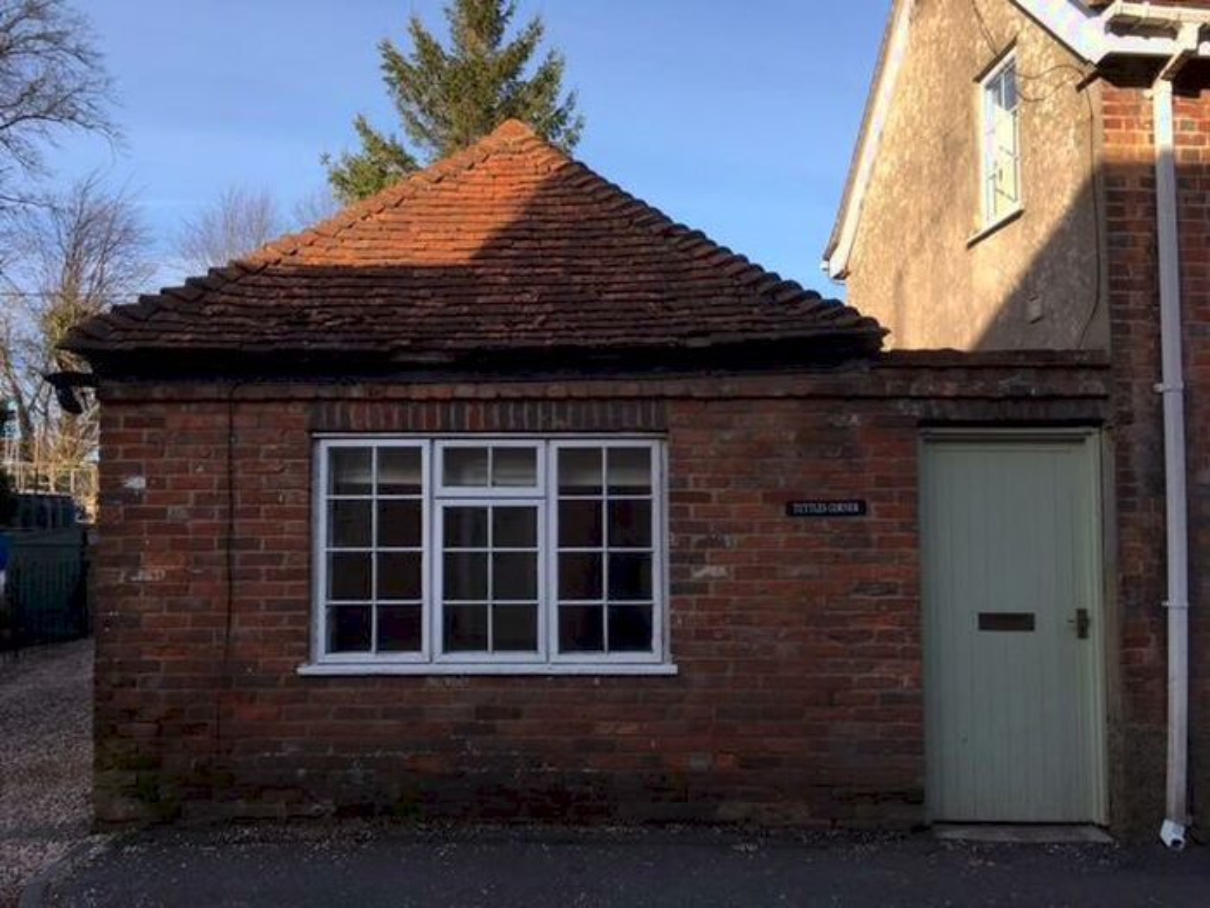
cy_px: 454
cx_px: 605
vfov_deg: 48.2
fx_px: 1014
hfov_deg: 61.7
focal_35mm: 29
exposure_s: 1/651
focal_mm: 4.15
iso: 25
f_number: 2.2
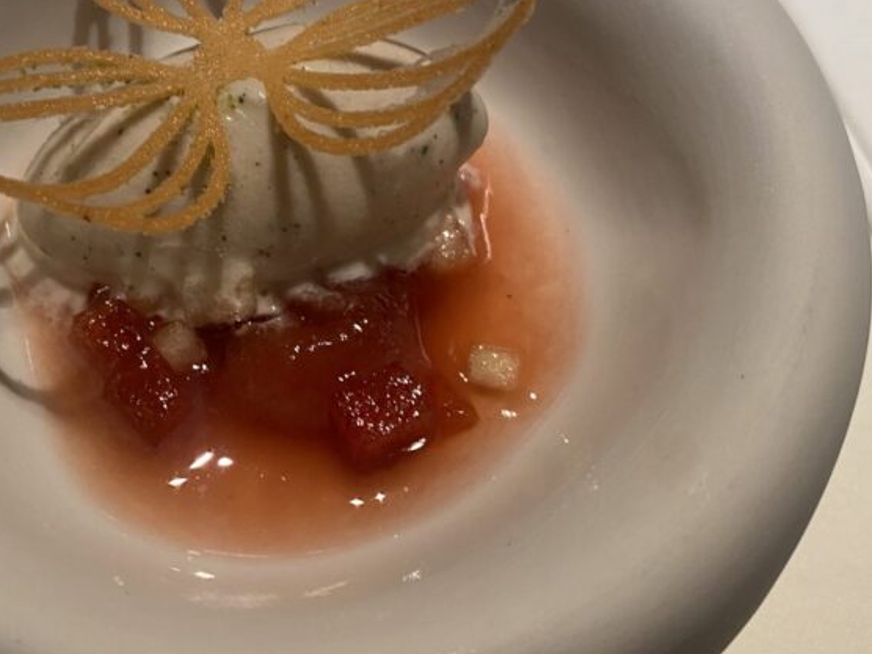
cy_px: 293
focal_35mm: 45
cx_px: 274
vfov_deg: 32.2
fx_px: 1134
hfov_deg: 41.4
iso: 100
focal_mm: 4.25
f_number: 1.8
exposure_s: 1/50
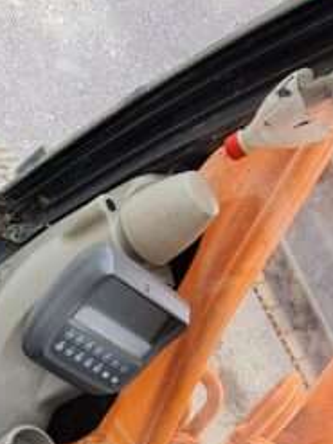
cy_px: 442
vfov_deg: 32.7
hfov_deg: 24.8
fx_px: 693
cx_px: -52
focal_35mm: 54
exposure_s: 1/179
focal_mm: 2.2
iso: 64
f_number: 2.2
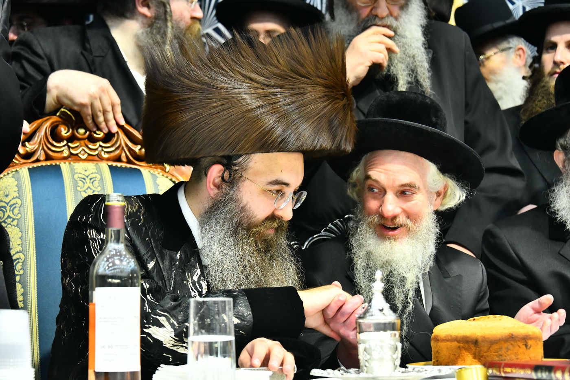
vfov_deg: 15.2
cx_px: 285
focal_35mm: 90
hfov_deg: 22.6
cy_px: 190
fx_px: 1425
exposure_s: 1/125
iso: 2500
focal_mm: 90
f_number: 5.6
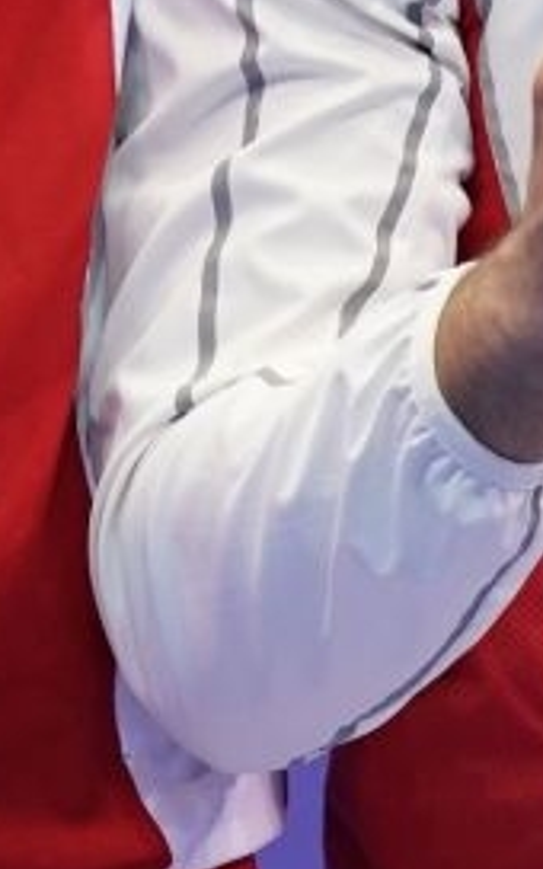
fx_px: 63787
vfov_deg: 0.8
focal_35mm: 2694
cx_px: 1297
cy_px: -607
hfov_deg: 0.5
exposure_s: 1/500
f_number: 2.8
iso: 800
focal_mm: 400
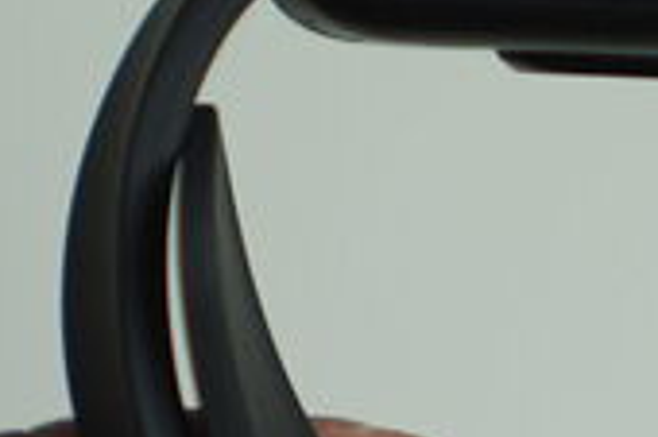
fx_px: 3466
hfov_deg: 10.7
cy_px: 315
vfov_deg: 7.2
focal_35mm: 190
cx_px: 716
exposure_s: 1/125
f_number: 3.2
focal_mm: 35
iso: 160
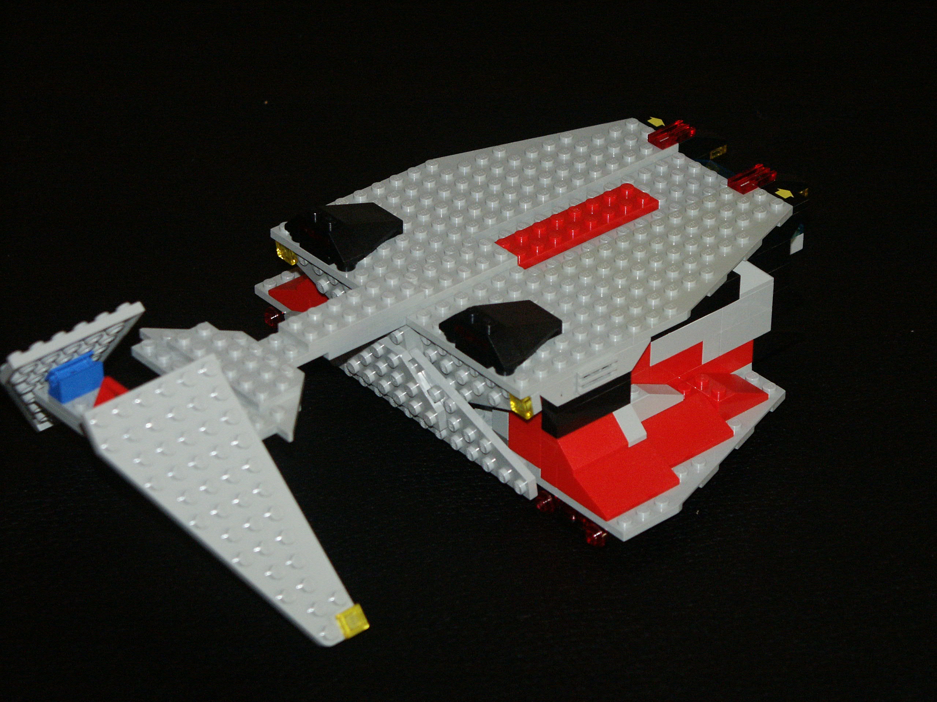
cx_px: 468
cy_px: 351
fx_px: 3438
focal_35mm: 127
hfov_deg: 15.5
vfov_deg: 11.7
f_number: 3.5
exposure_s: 1/125
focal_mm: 32.16
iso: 200
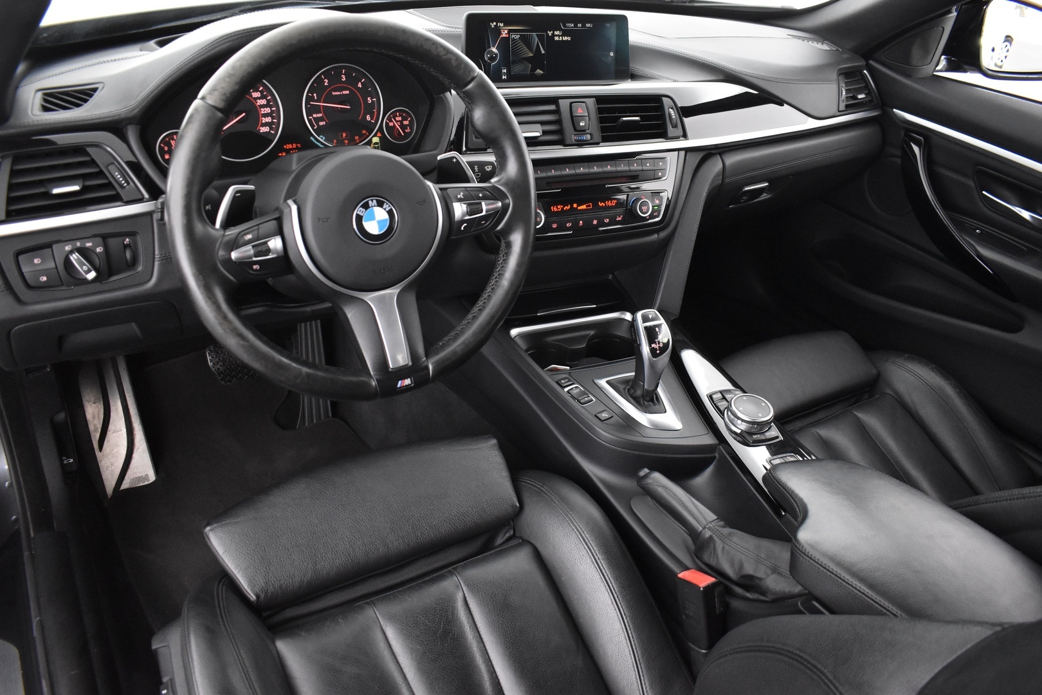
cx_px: 521
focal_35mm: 27
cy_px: 348
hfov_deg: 67.4
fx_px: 781
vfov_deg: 47.9
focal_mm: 18
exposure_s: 1/20
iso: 3200
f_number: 3.5
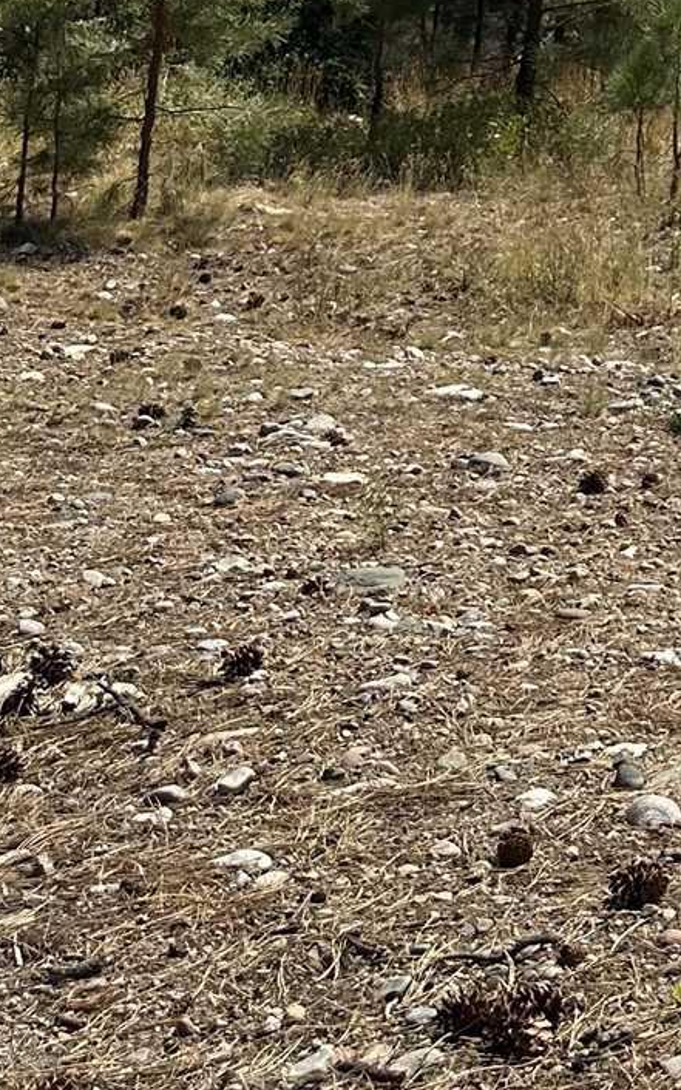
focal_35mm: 83
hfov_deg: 14.2
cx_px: 1152
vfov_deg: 22.8
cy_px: -242
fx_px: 2466
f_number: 1.78
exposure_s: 1/8197
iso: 80
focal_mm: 6.86
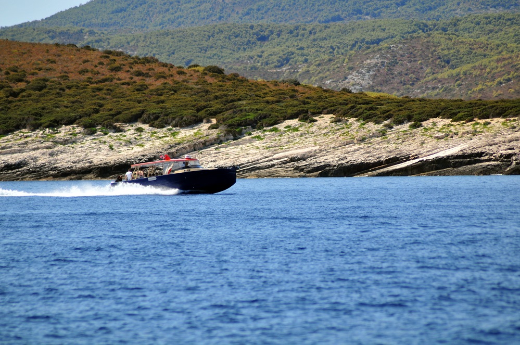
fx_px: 4327
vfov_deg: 4.6
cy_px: 172
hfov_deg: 6.9
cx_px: 260
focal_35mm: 300
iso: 250
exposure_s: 1/1250
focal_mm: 200
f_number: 4.8
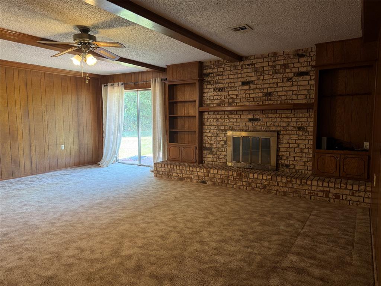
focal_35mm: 24
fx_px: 264
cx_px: 190
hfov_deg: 71.6
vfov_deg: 56.8
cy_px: 143
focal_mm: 6.76
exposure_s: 1/60
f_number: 1.78
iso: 160
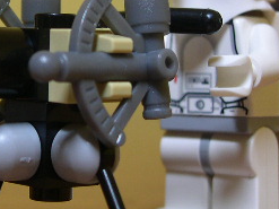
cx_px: 37
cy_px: 47
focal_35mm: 122
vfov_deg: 12.1
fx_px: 983
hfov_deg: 16.0
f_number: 3.1
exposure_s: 1/4.9
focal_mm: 10.1
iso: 104
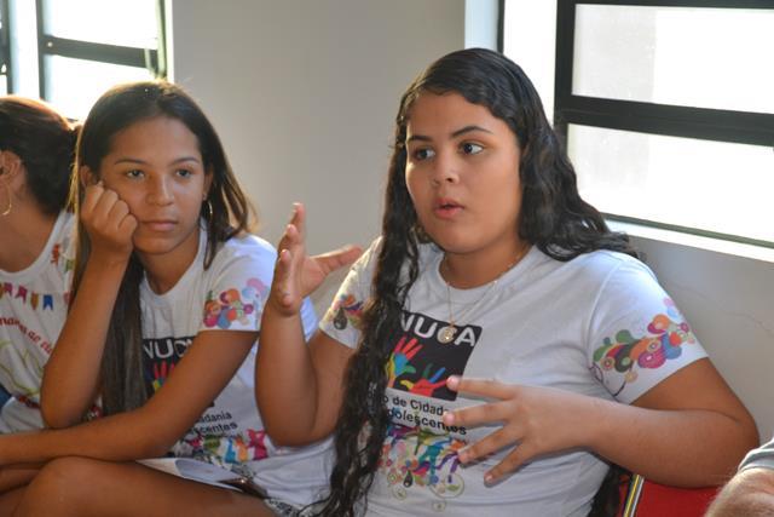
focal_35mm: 63
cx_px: 387
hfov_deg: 31.9
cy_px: 258
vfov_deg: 21.6
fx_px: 1355
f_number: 4.8
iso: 800
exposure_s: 1/60
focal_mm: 42
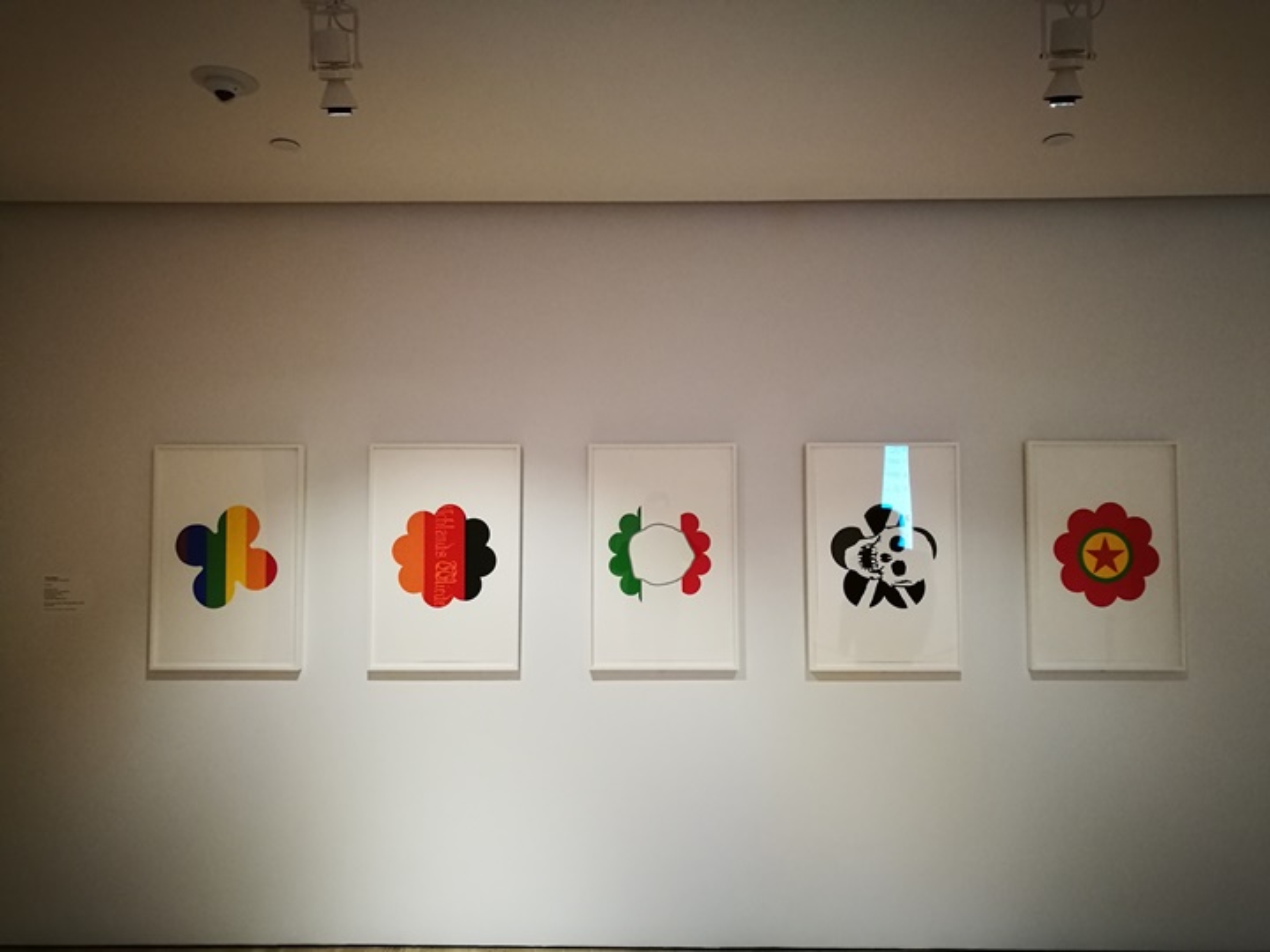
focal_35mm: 27
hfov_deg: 65.3
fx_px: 991
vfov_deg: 51.4
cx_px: 635
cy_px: 476
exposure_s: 1/30
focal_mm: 4.5
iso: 320
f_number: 2.2
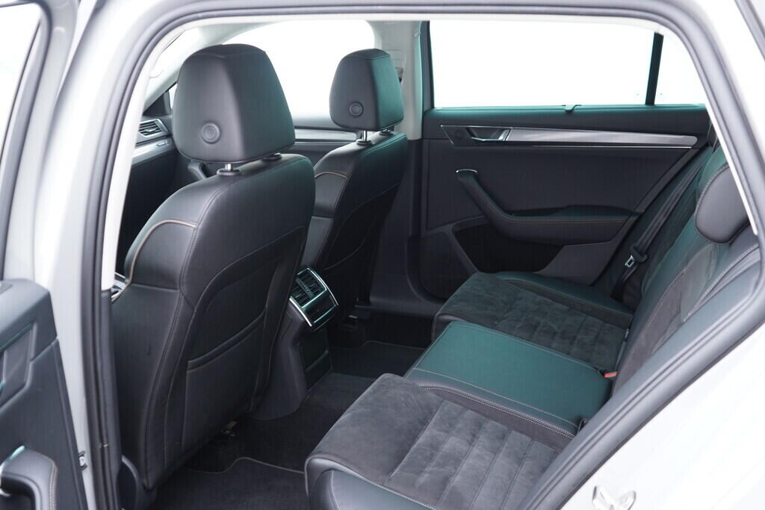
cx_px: 382
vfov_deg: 36.9
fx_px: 765
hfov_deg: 53.1
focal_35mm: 36
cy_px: 255
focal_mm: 24
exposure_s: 1/40
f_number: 2.8
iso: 500
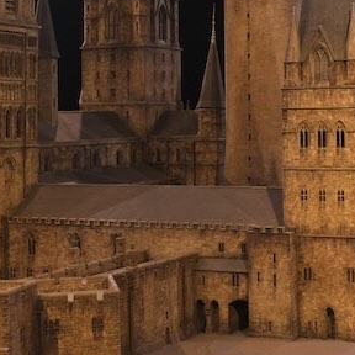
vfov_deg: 18.4
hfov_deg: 18.4
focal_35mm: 93
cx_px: 307
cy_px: 46
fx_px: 1079
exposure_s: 1/120
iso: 1600
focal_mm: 23
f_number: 2
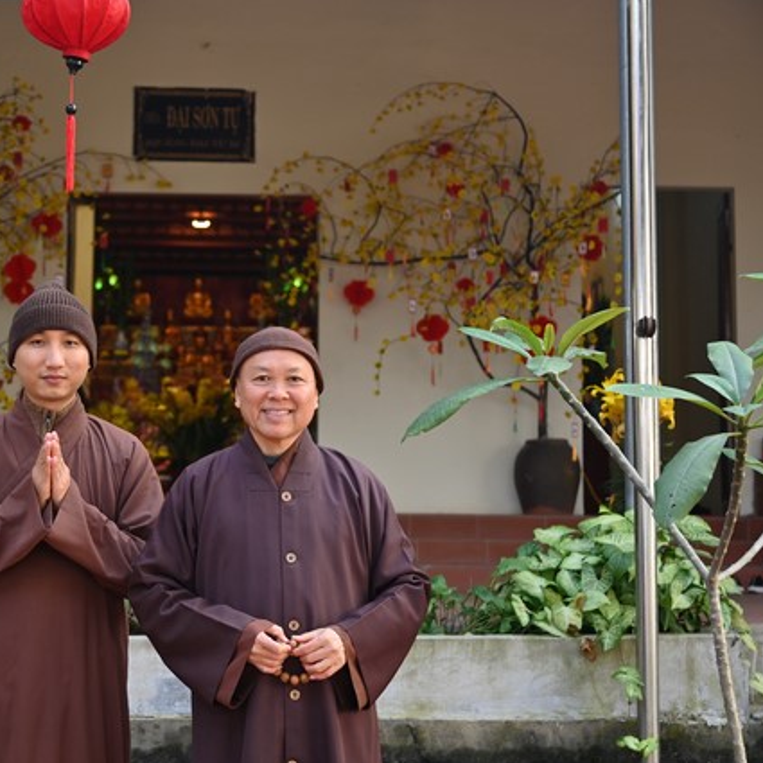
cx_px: 226
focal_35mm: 65
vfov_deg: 26.5
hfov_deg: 26.3
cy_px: 384
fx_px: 1621
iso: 200
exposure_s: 1/160
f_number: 4
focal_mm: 50
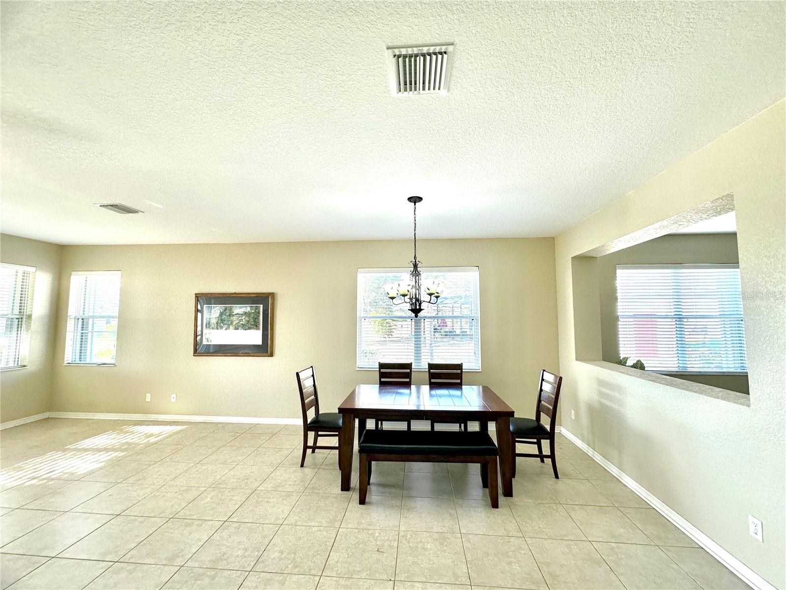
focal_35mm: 14
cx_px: 393
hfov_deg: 102.1
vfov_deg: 85.7
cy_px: 295
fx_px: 318
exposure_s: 1/120
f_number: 2.2
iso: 80
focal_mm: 2.22
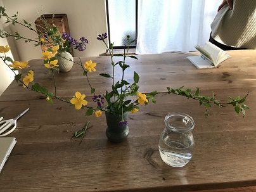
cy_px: 96
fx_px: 207
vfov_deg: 49.7
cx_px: 128
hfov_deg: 63.4
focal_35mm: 28
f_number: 1.8
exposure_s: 1/30
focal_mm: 3.99
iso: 20
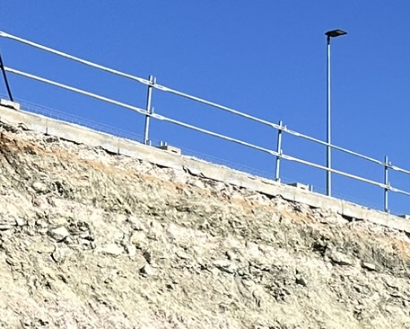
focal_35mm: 105
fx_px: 1275
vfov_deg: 14.3
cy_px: 388
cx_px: 861
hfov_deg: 14.6
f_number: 1.78
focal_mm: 6.86
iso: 80
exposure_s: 1/7042
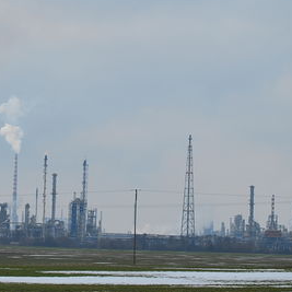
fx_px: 1498
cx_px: 56
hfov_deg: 11.1
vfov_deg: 11.1
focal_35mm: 157
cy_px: 115
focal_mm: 55
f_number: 7.1
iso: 100
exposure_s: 1/500
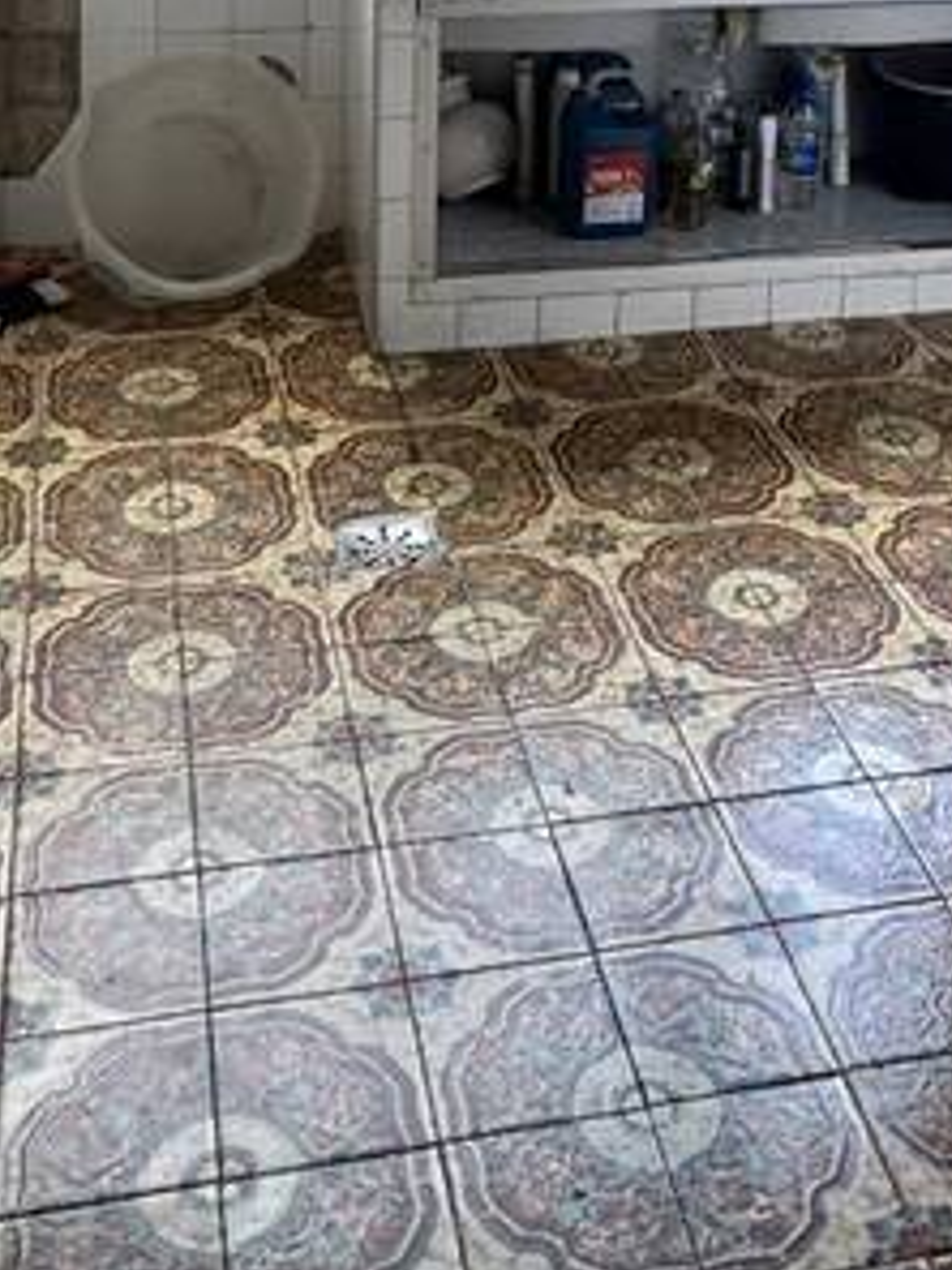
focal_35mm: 51
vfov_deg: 31.6
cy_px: -236
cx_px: 562
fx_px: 1870
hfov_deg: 28.5
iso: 64
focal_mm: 2.22
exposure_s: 1/99
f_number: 2.2
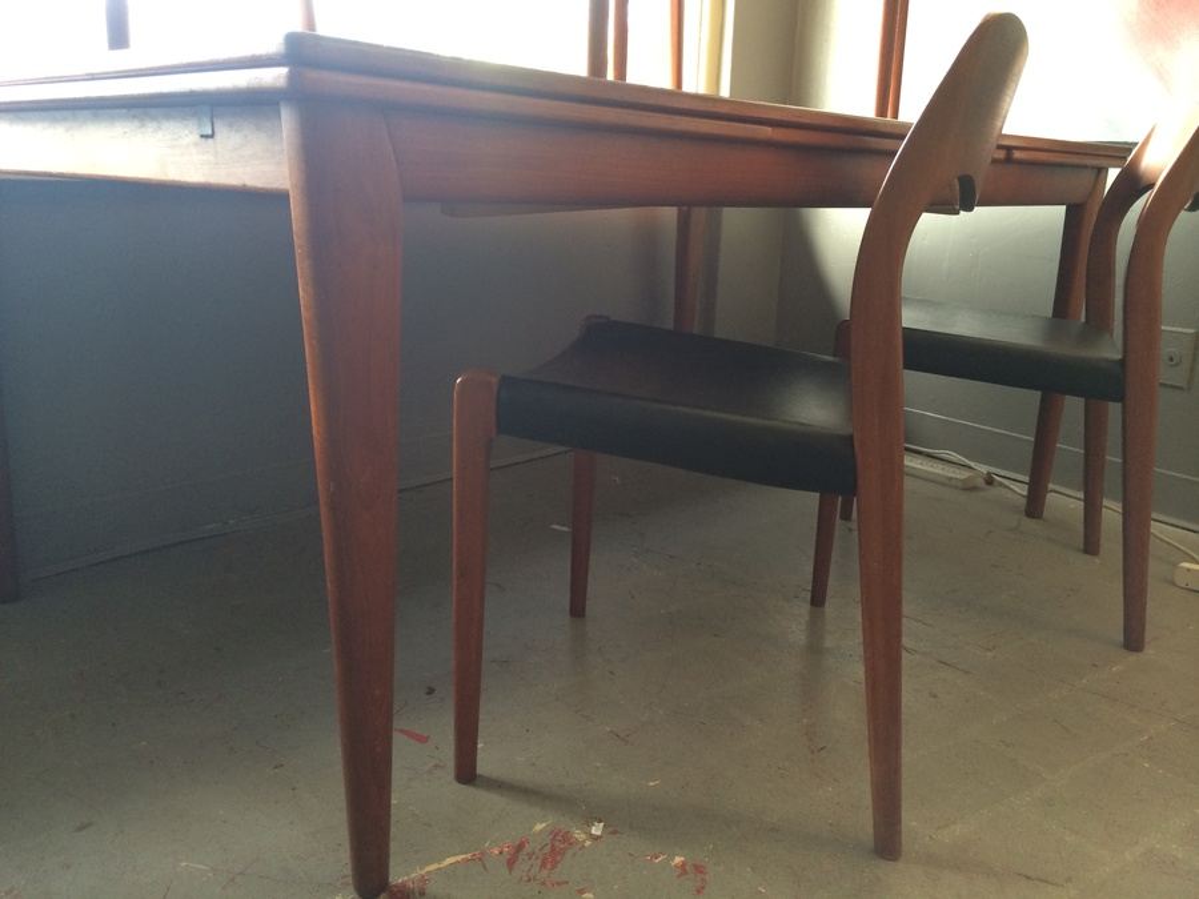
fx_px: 1039
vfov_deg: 46.8
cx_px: 600
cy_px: 450
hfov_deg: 60.0
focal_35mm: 30
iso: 50
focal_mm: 4.12
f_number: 2.2
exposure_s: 1/30
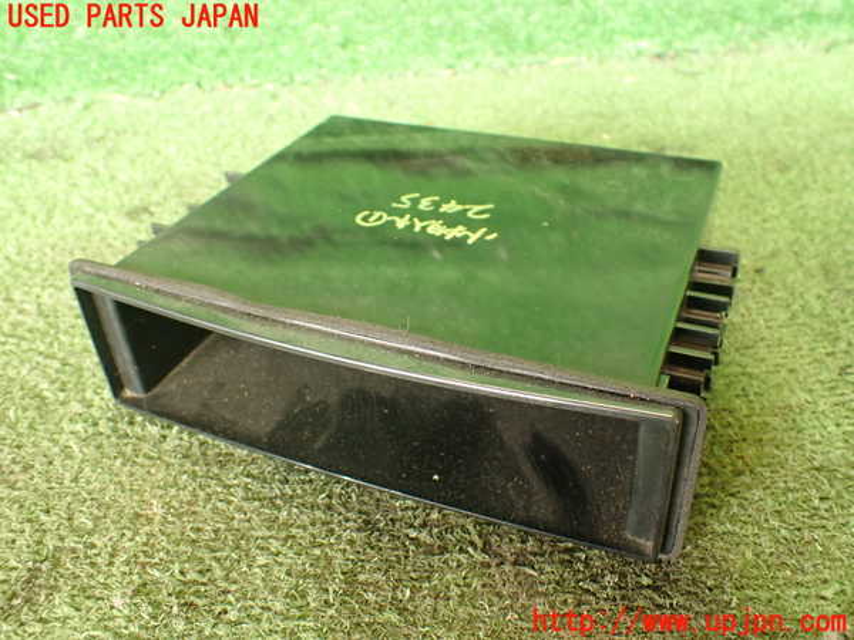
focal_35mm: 32
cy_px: 320
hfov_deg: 56.8
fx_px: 789
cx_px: 427
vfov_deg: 44.2
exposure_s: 1/30
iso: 400
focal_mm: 5.79
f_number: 2.4
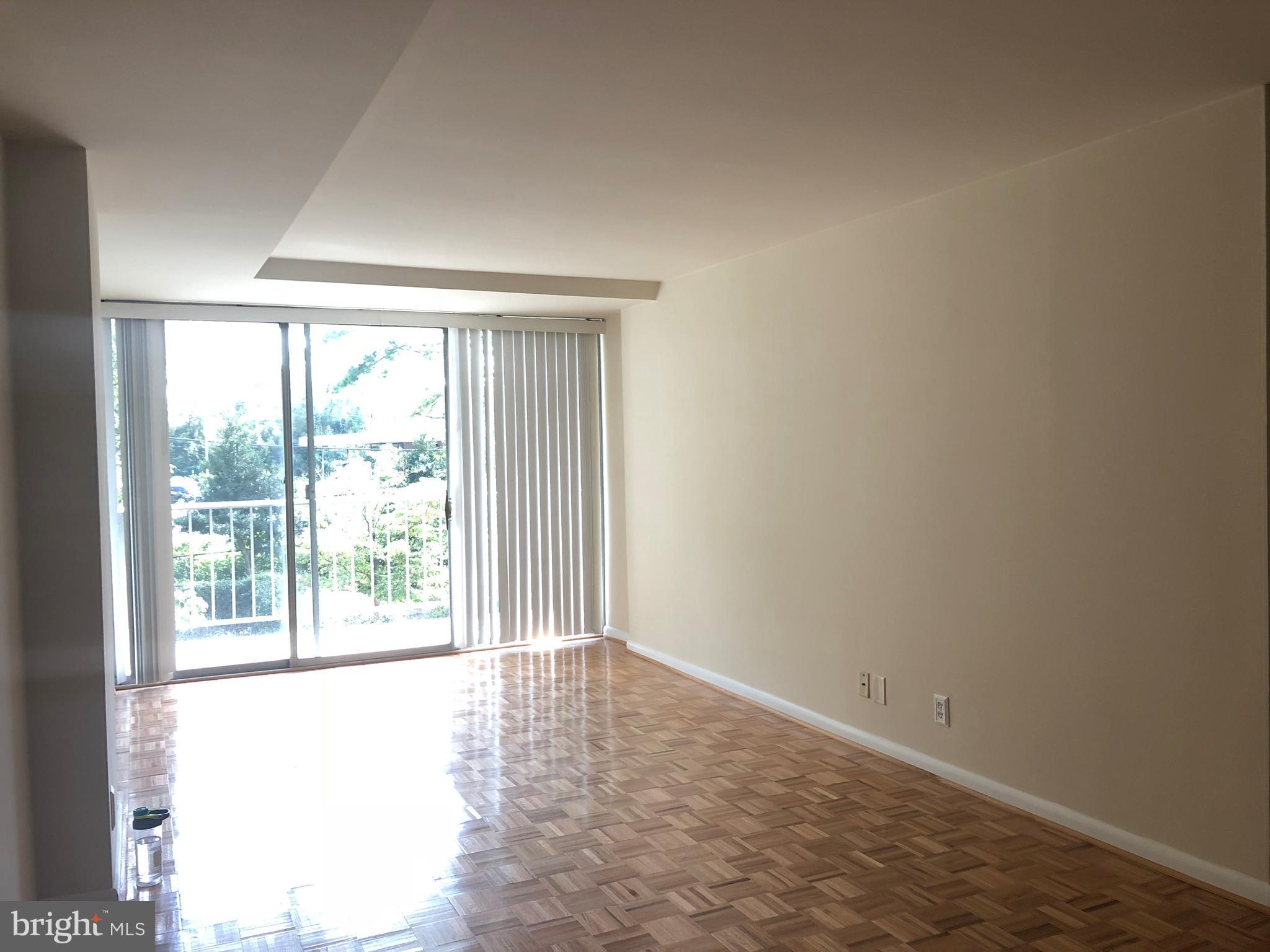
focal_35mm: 28
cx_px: 635
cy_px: 476
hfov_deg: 63.4
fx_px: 1027
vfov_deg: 49.7
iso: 25
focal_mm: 3.99
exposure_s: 1/40
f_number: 1.8
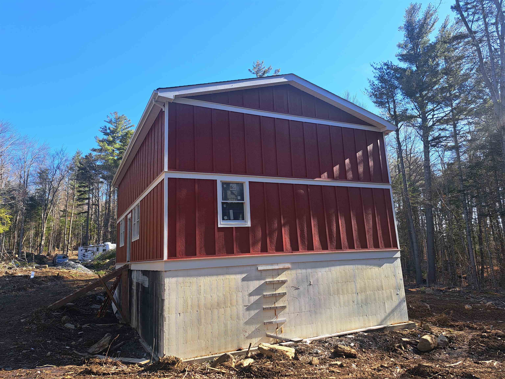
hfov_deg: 71.6
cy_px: 190
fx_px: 350
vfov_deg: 56.8
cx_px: 252
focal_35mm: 24
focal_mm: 5.23
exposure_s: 1/419
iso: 50
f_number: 1.8
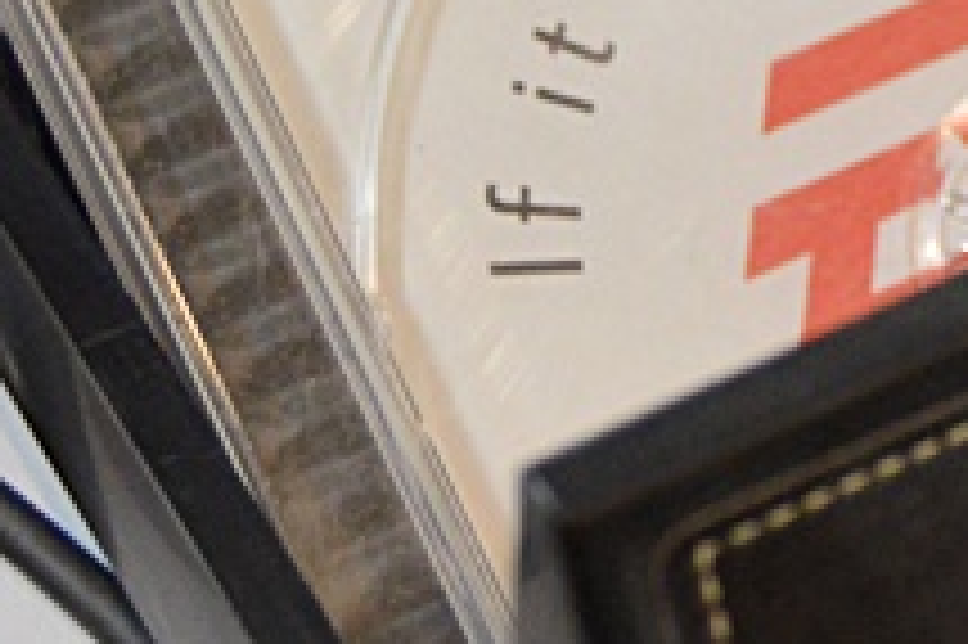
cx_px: 1459
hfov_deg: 9.6
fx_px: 5615
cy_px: -628
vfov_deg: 6.4
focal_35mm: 209
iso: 1600
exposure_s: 1/60
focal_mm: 30
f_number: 4.2
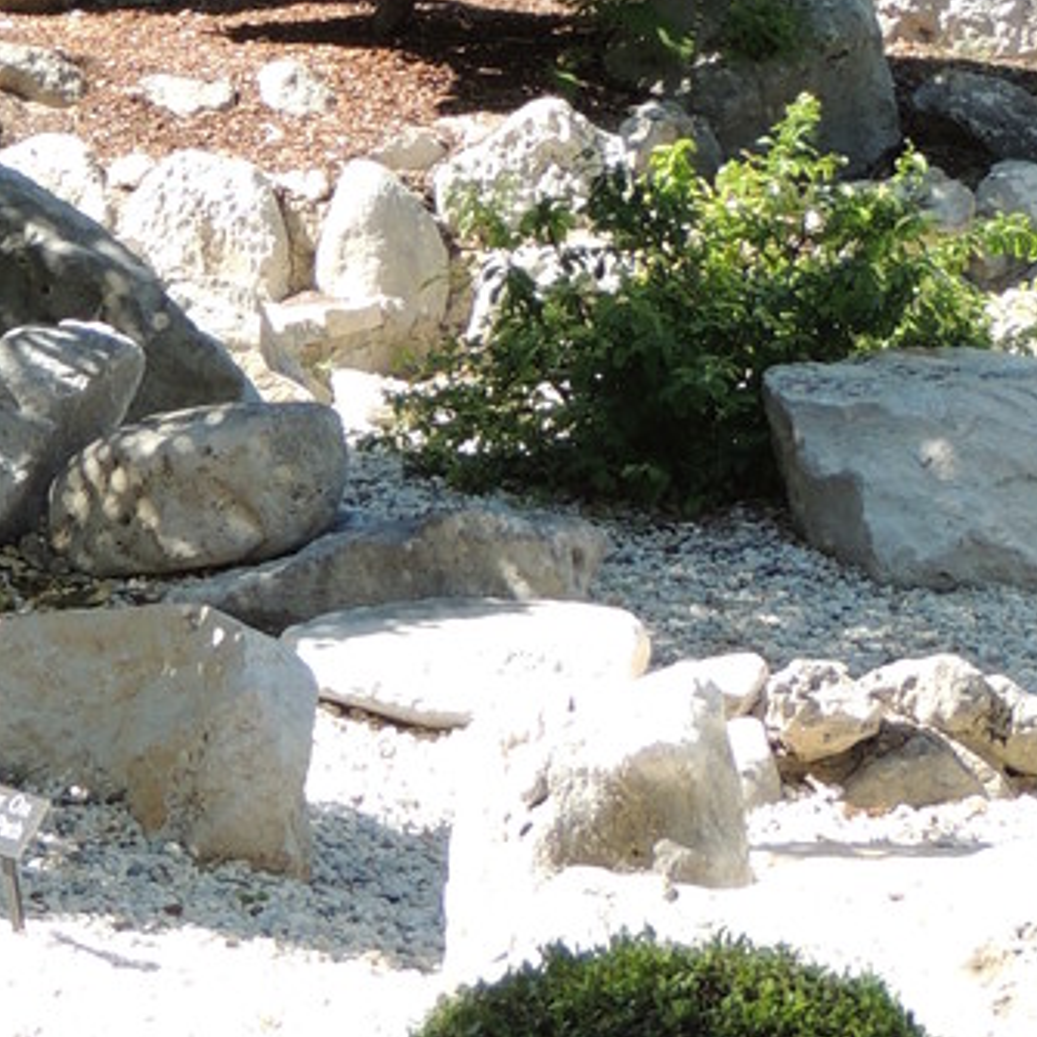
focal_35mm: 253
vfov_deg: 6.9
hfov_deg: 6.9
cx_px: 186
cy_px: -149
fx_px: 8575
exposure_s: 1/200
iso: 100
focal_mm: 13.3
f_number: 3.9
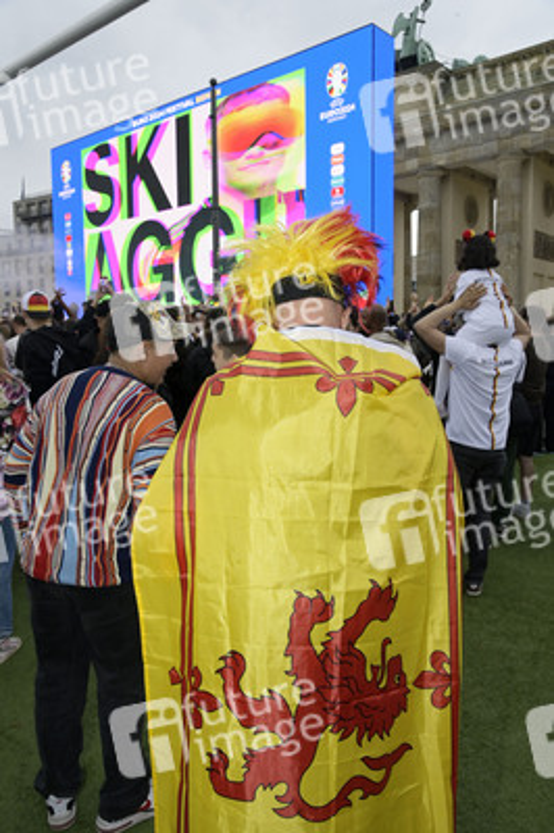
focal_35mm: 28
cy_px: 416
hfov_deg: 46.3
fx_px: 647
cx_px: 277
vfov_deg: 65.5
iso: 1250
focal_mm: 28
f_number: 9
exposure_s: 1/250
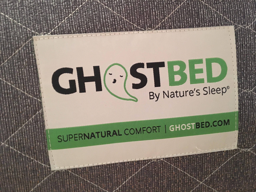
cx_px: 128
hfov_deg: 61.7
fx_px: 214
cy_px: 96
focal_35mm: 29
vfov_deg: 48.2
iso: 400
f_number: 2.2
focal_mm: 4.15
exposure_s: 1/15
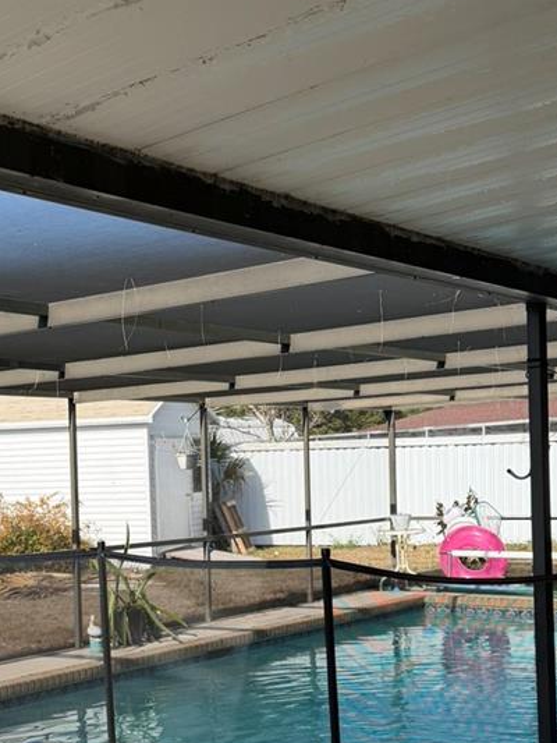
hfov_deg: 26.5
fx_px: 1158
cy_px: 502
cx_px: 113
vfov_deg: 35.2
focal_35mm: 54
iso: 100
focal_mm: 6.76
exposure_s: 1/2801
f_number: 1.78
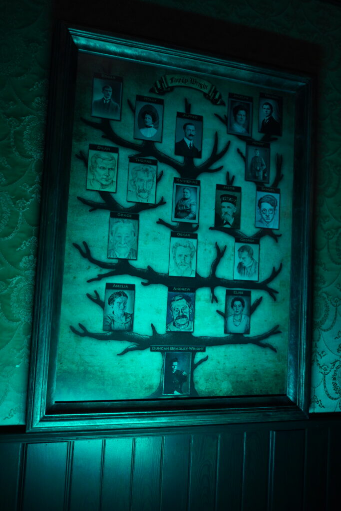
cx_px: 170
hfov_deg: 46.4
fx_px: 398
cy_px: 256
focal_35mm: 28
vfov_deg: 65.5
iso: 1600
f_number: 2.5
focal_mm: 28
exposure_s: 1/160
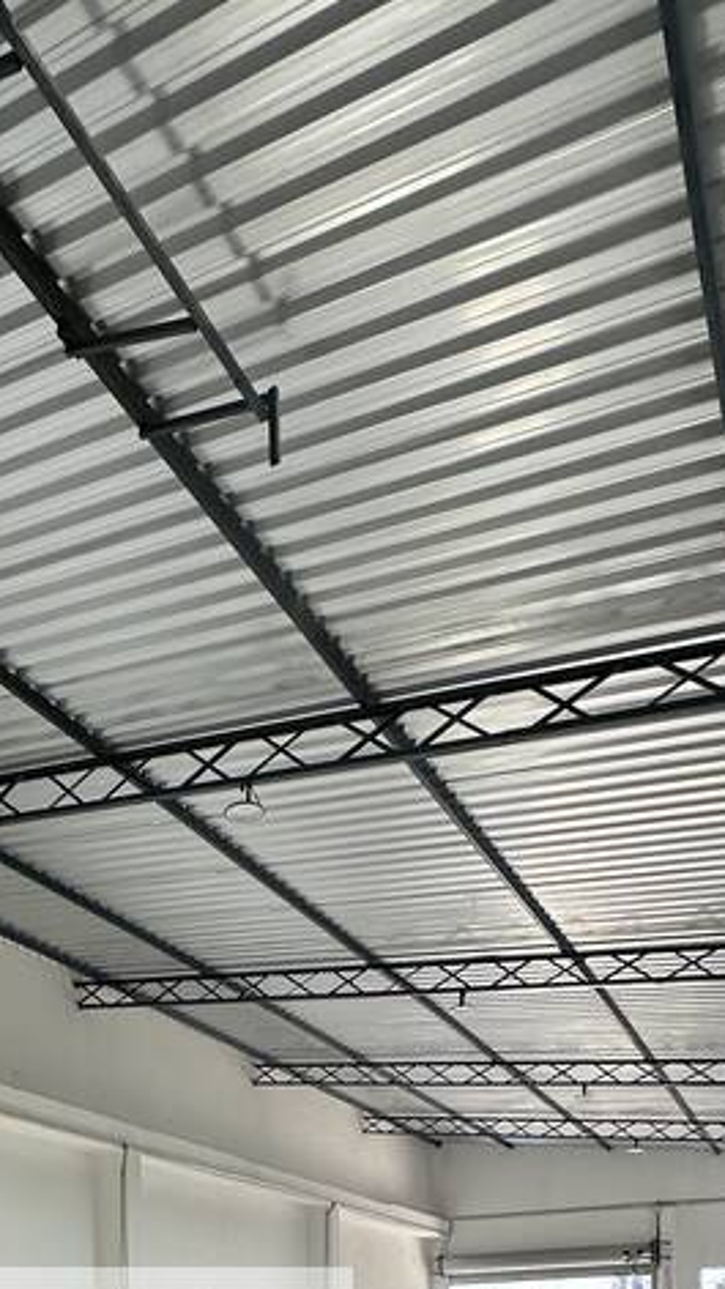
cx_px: 77
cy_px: 1385
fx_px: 1196
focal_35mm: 35
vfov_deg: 44.6
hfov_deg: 32.1
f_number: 2.2
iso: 40
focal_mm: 2.22
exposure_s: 1/179
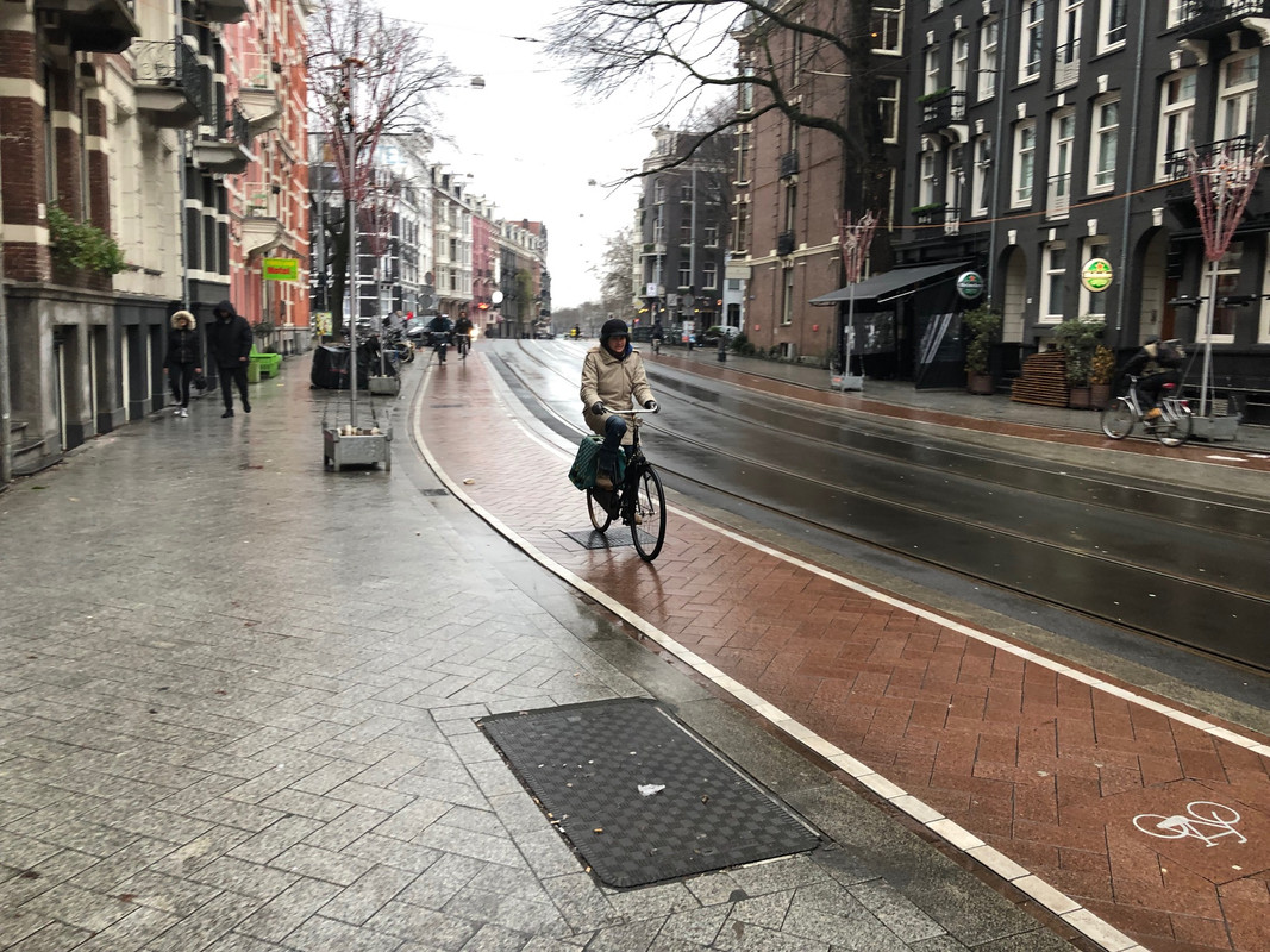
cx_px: 635
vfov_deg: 49.7
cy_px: 476
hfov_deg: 63.4
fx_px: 1027
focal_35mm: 28
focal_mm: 3.99
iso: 100
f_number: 1.8
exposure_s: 1/120
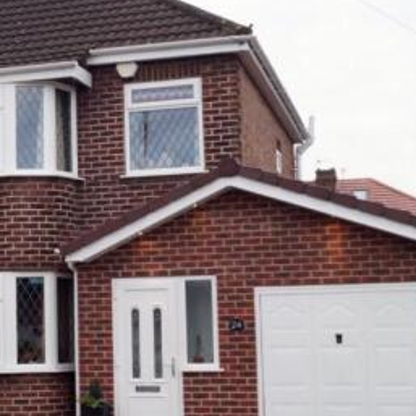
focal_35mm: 78
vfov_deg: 22.2
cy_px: 216
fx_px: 1061
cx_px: 26
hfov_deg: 21.6
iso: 100
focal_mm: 24
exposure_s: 1/20
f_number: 11
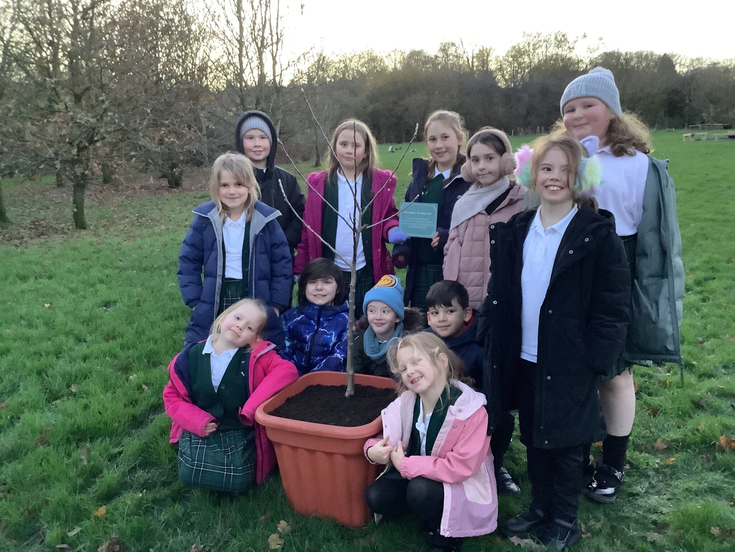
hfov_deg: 58.4
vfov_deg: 45.4
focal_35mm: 31
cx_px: 368
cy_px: 276
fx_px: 658
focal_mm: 3.3
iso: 500
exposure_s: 1/25
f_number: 2.4
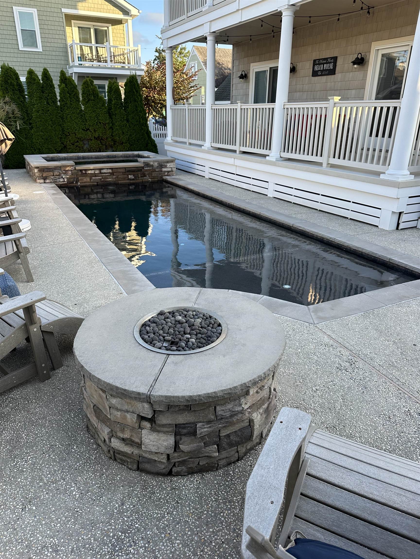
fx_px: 388
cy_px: 280
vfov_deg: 71.6
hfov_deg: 56.8
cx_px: 210
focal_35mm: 24
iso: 80
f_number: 1.78
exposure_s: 1/654
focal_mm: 6.86
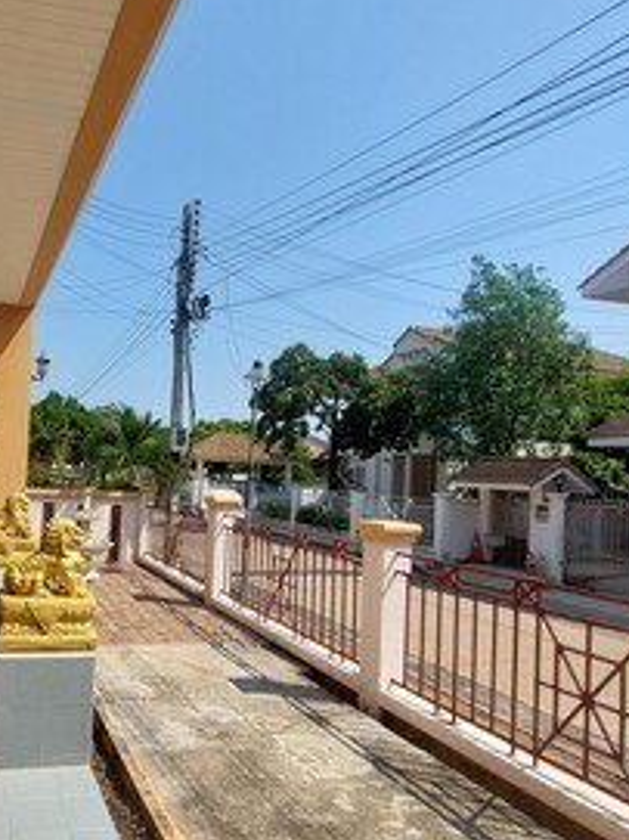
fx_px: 558
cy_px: 446
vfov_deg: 73.9
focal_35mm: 23
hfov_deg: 53.2
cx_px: 90
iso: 50
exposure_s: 1/2082
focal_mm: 1.74
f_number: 2.2
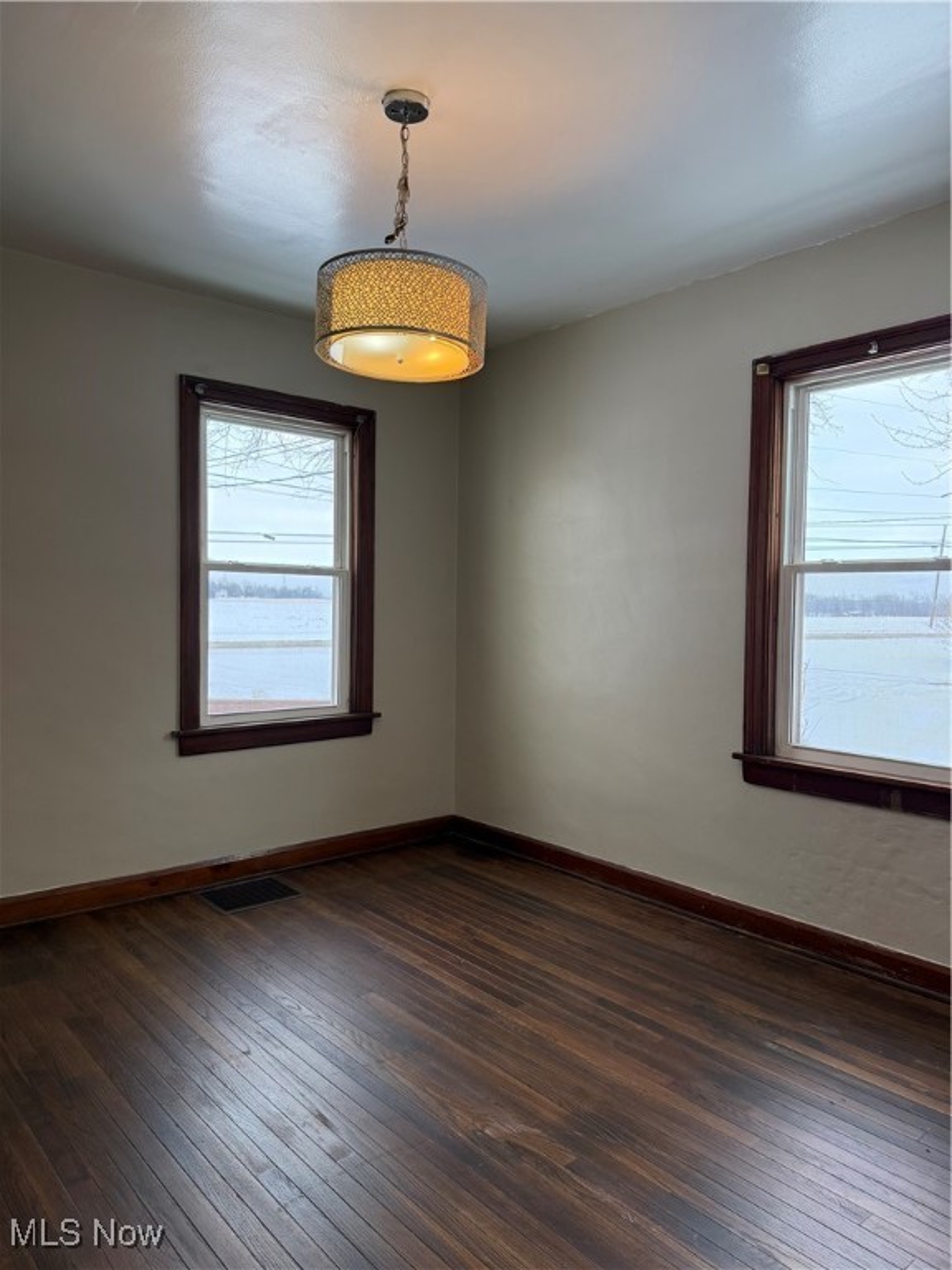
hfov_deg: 56.8
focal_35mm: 24
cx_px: 476
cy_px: 635
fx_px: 880
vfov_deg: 71.6
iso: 125
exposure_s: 1/238
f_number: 1.78
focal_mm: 6.76
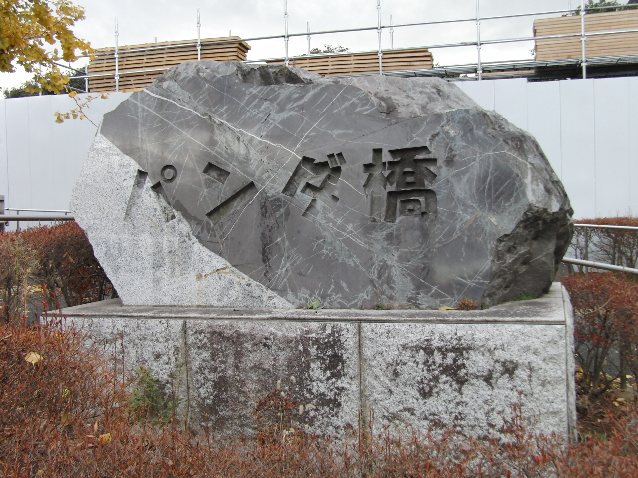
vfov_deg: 36.8
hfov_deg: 47.9
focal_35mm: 39
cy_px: 239
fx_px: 719
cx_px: 319
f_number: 2.7
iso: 200
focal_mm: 7.9
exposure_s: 1/250
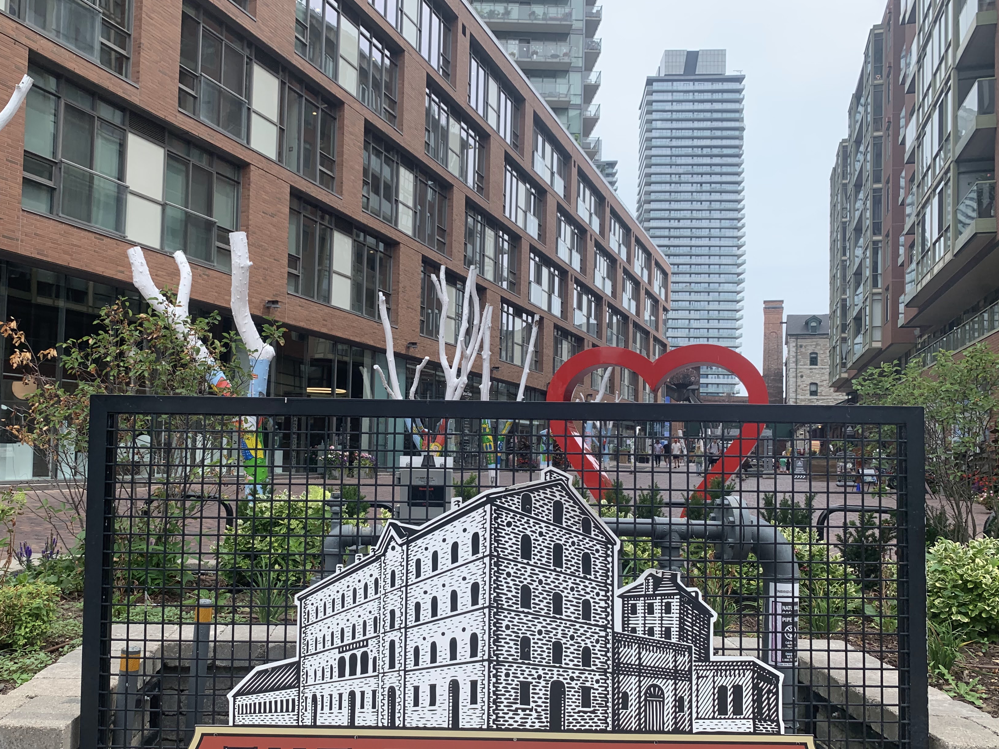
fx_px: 924
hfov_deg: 56.6
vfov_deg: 44.1
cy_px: 416
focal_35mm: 32
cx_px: 431
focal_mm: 4.25
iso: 25
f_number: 1.8
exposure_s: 1/1076
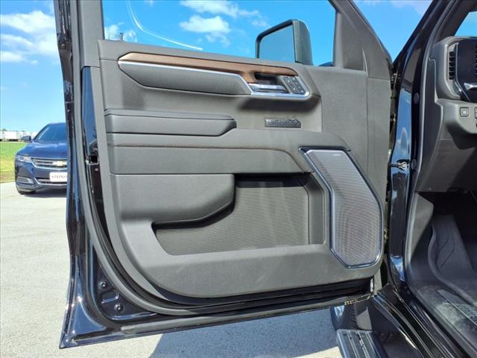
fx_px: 372
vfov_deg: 51.4
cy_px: 179
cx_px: 238
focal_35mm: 27
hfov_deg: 65.3
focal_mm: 3.58
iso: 40
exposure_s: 1/1111
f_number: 1.9
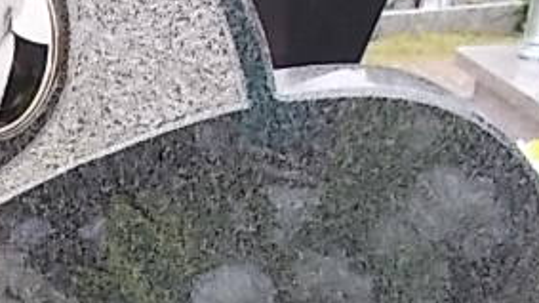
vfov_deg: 18.2
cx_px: -13
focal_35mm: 64
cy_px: 320
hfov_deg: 30.3
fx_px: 914
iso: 80
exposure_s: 1/25
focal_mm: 4.6
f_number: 3.2
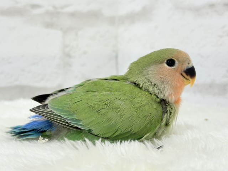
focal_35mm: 52
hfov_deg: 36.8
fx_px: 343
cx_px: 114
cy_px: 86
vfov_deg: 28.0
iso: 100
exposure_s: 1/100
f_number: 1.6
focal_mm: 5.96
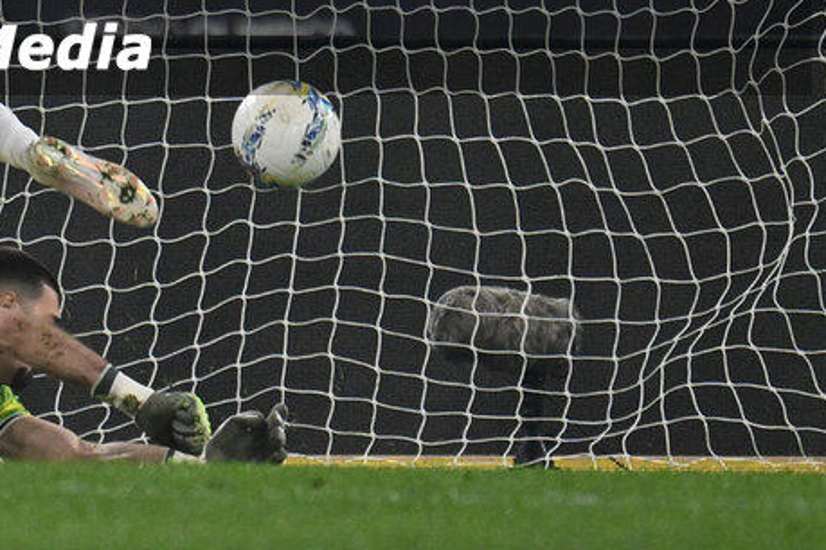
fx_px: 28632
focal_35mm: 1248
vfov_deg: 1.1
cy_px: 13
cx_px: -92
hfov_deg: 1.7
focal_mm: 560
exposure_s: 1/2000
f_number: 4
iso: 2500
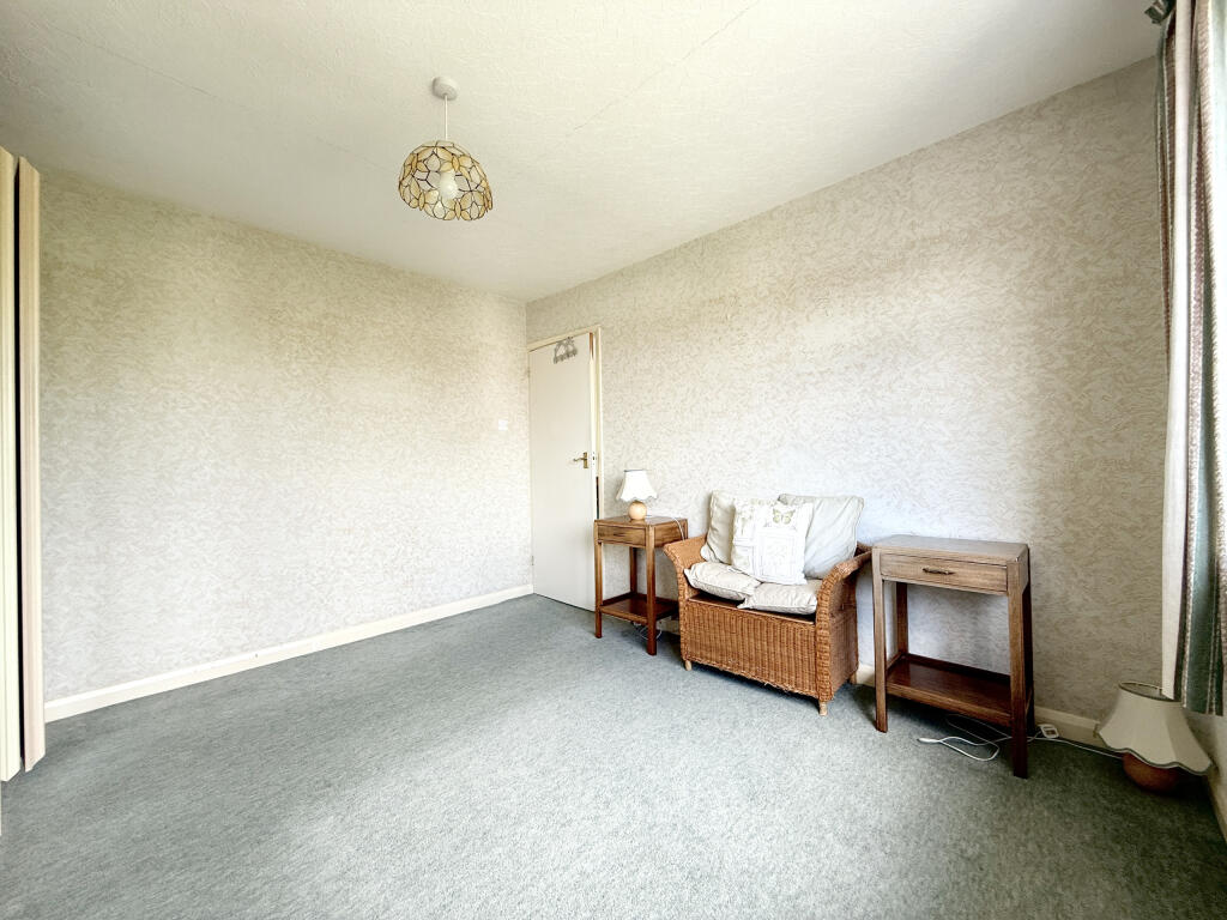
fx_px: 496
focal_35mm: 14
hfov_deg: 102.1
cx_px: 614
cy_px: 460
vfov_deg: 85.7
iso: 80
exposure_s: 1/99
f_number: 2.2
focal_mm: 2.22
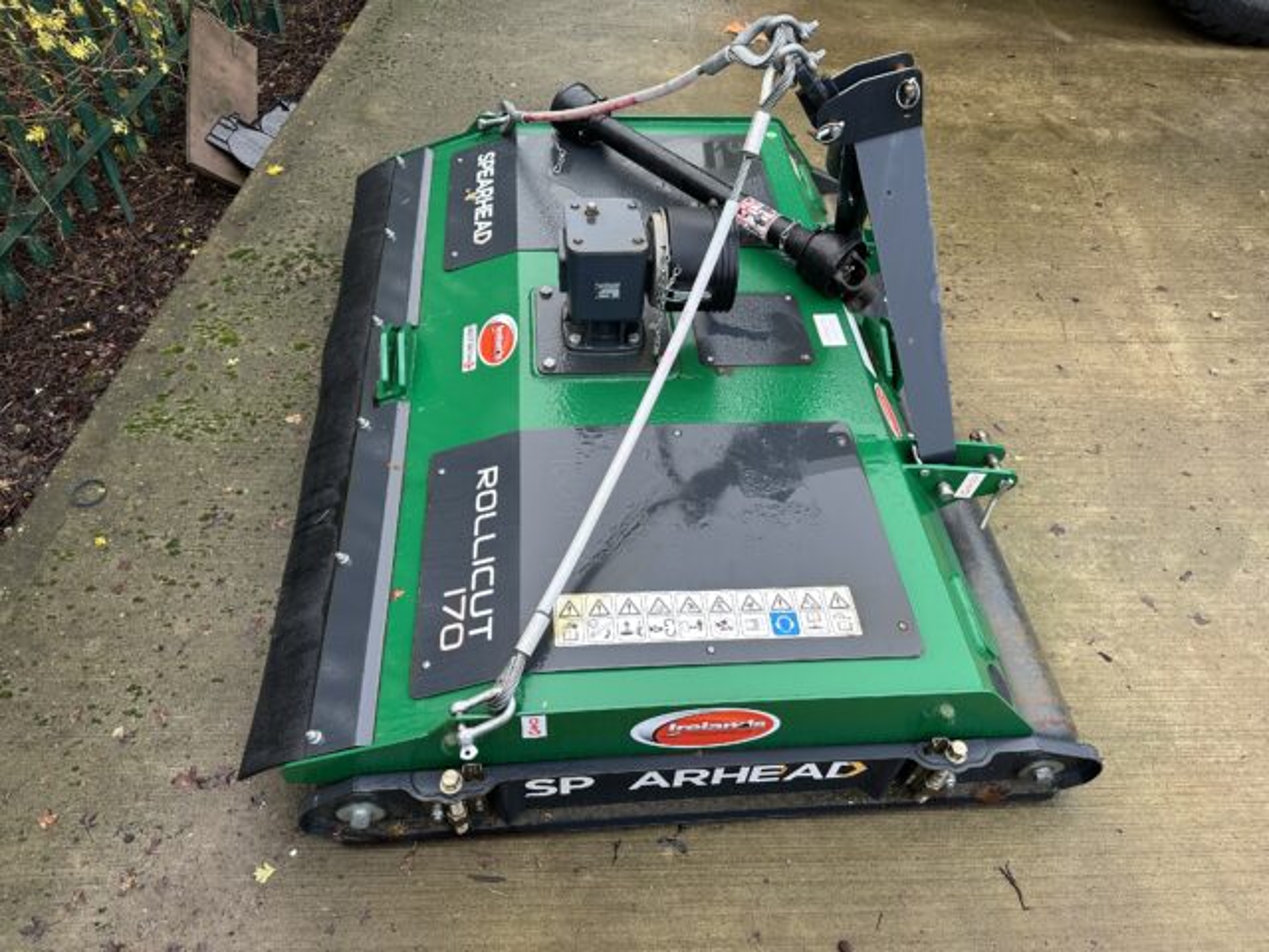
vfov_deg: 56.8
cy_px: 476
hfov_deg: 71.6
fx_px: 880
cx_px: 634
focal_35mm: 24
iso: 160
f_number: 1.78
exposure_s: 1/121
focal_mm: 6.86
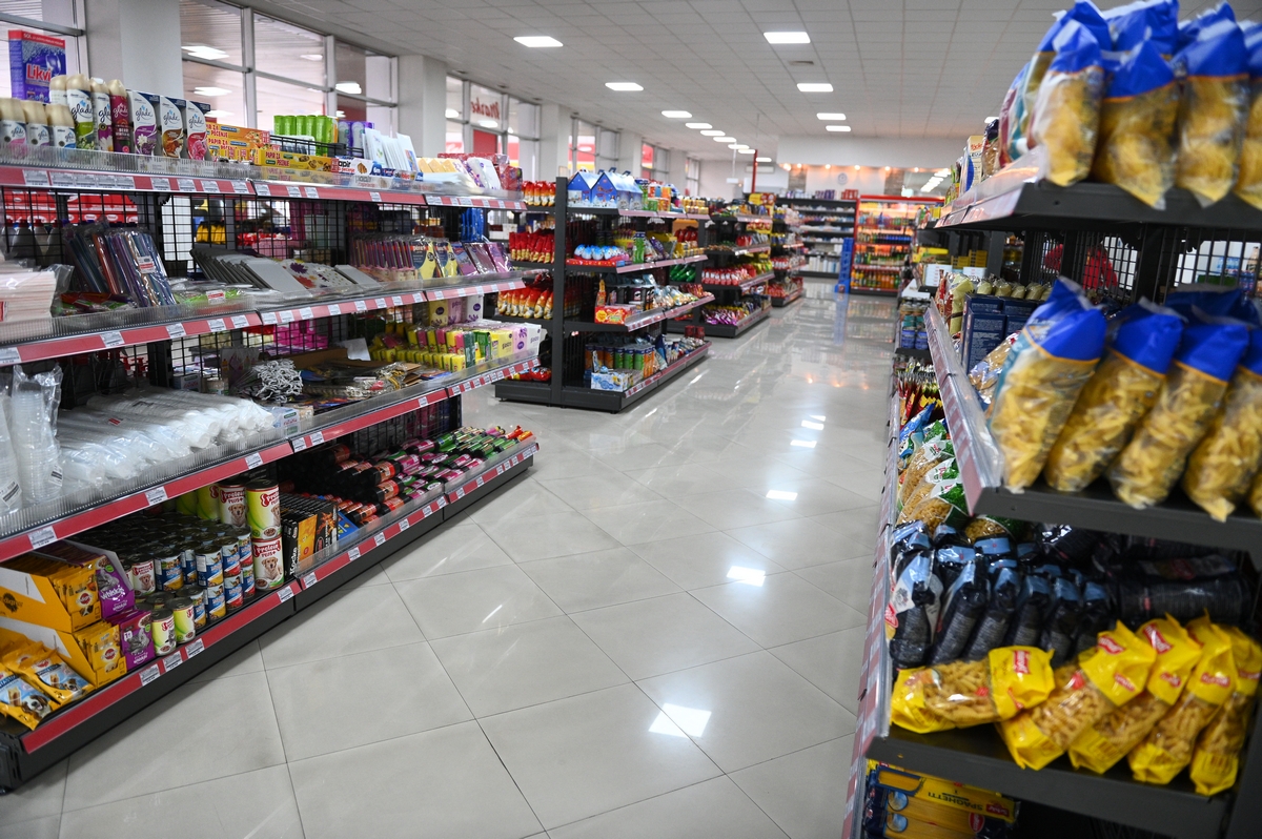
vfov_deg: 53.1
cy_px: 420
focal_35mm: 24
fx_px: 841
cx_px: 631
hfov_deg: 73.8
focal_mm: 24
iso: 1600
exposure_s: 1/320
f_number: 2.8
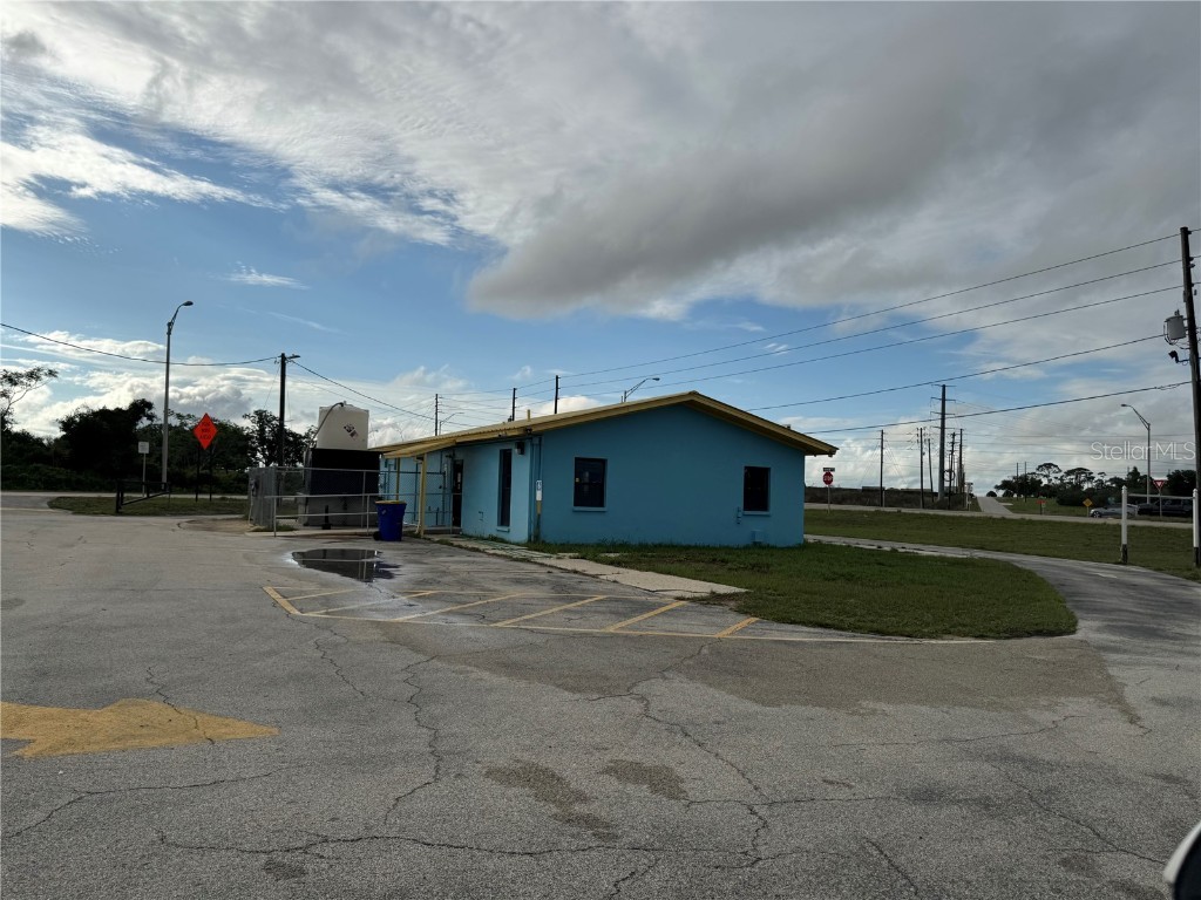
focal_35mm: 24
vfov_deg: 56.8
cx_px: 600
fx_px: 833
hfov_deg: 71.6
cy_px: 450
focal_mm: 6.76
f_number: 1.78
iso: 80
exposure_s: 1/9009
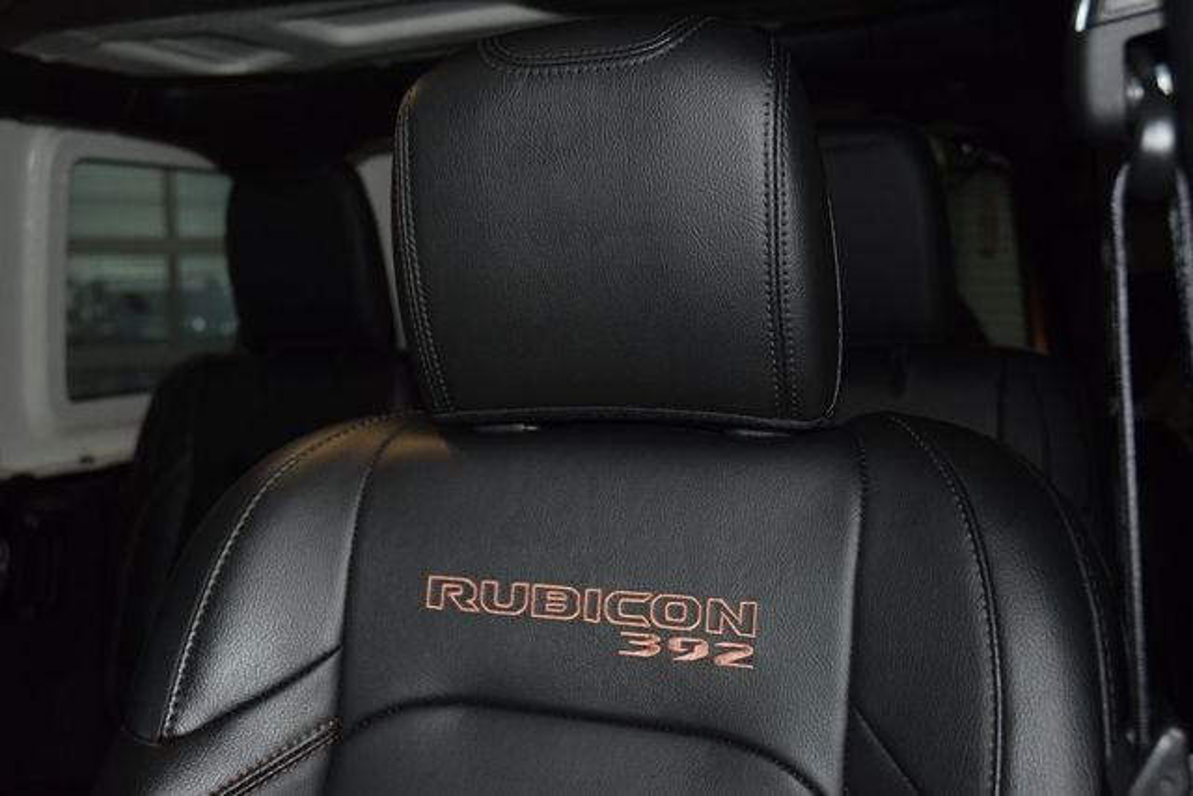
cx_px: 596
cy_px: 398
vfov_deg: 33.0
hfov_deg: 47.9
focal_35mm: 40
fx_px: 1342
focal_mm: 27
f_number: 3.8
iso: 1600
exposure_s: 1/100
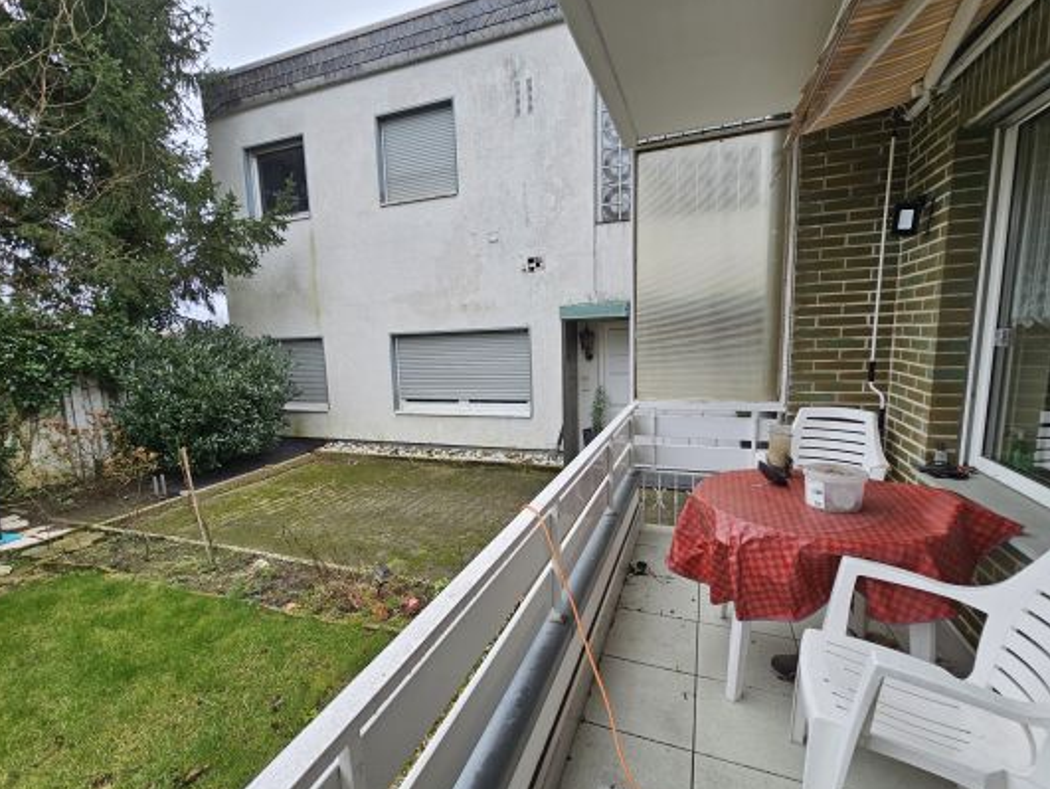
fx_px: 455
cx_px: 487
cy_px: 413
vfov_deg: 81.8
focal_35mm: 15
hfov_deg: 98.0
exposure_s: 1/232
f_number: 2.2
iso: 50
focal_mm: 2.2
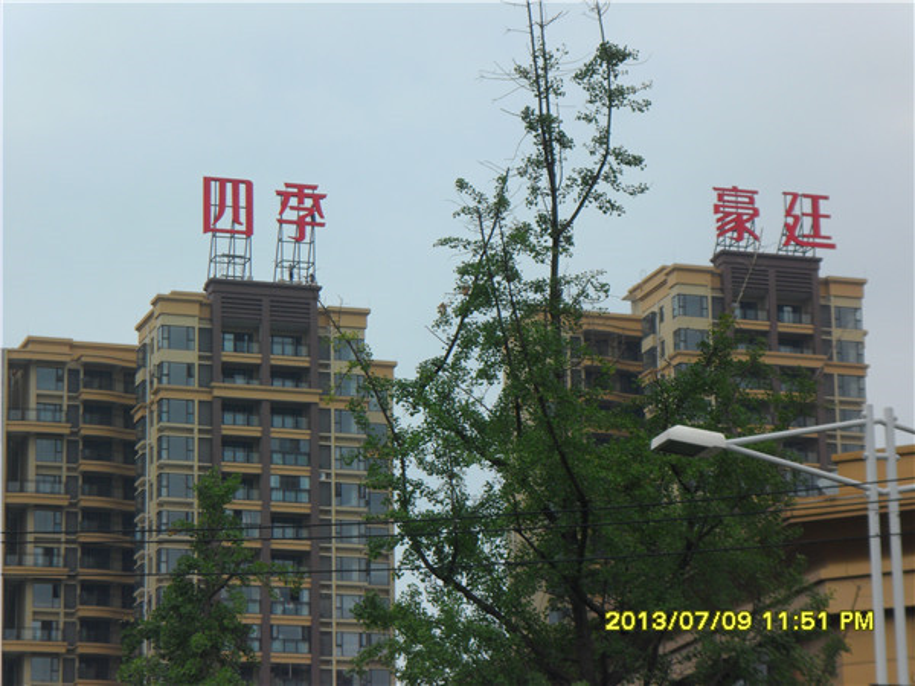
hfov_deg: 14.6
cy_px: 343
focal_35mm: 135
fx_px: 3568
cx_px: 458
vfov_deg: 11.0
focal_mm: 24.5
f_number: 5.9
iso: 80
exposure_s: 1/250
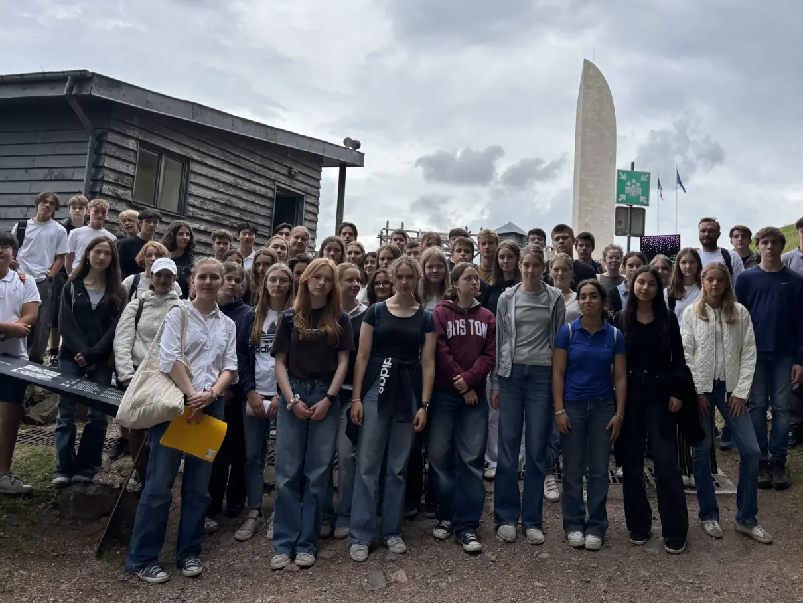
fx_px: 766
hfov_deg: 55.2
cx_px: 457
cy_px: 233
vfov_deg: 42.7
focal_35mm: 33
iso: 50
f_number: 1.6
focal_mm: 5.96
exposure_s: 1/2451
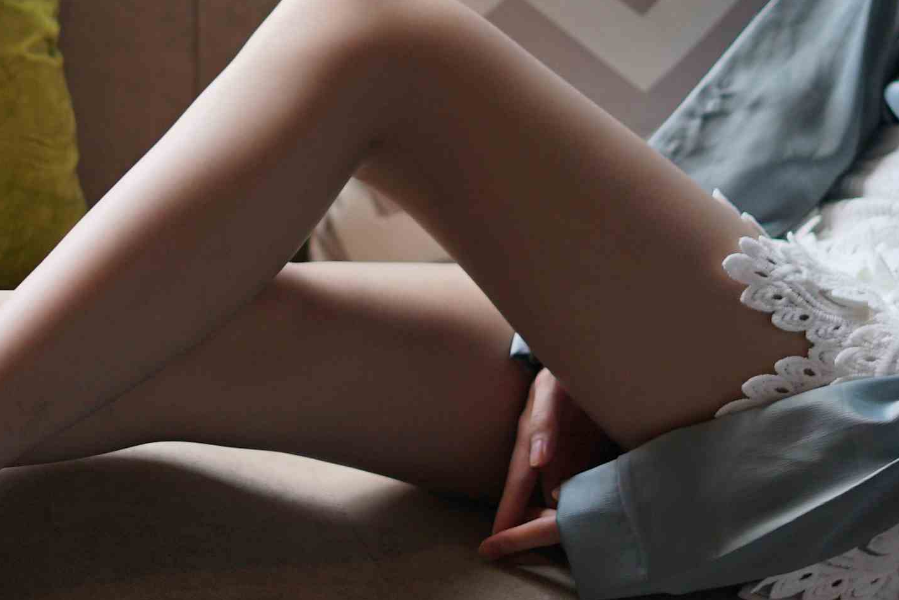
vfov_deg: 9.2
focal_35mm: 149
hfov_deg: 13.7
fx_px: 3722
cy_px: 113
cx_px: 272
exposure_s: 1/500
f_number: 1.8
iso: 200
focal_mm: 50
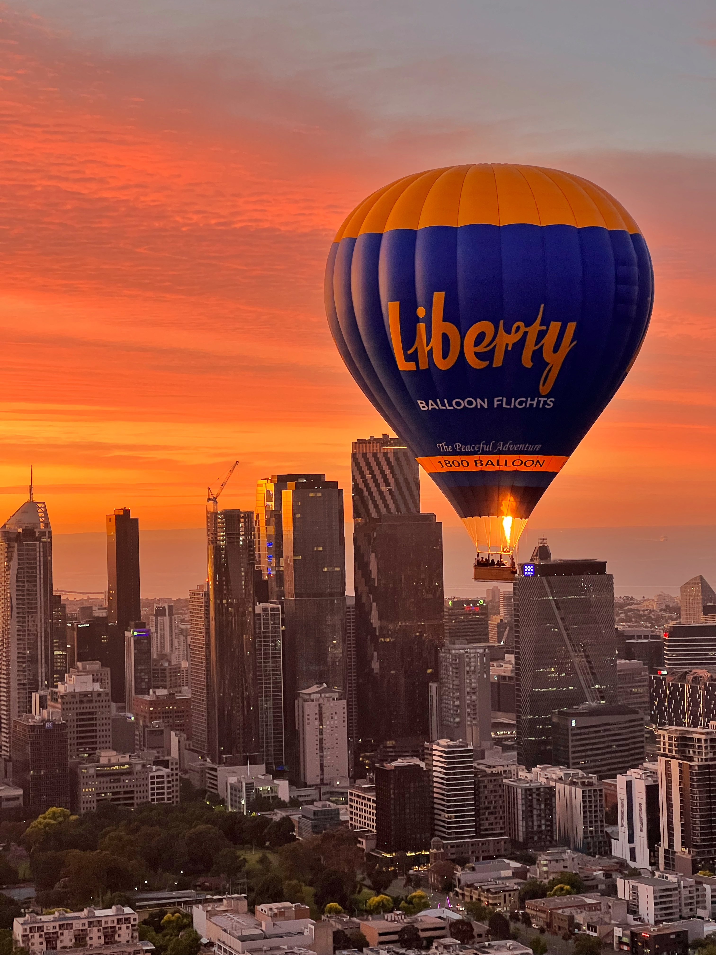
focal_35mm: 77
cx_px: 358
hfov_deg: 19.1
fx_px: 2124
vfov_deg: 25.3
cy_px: 478
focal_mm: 9
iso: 250
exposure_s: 1/60
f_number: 2.8
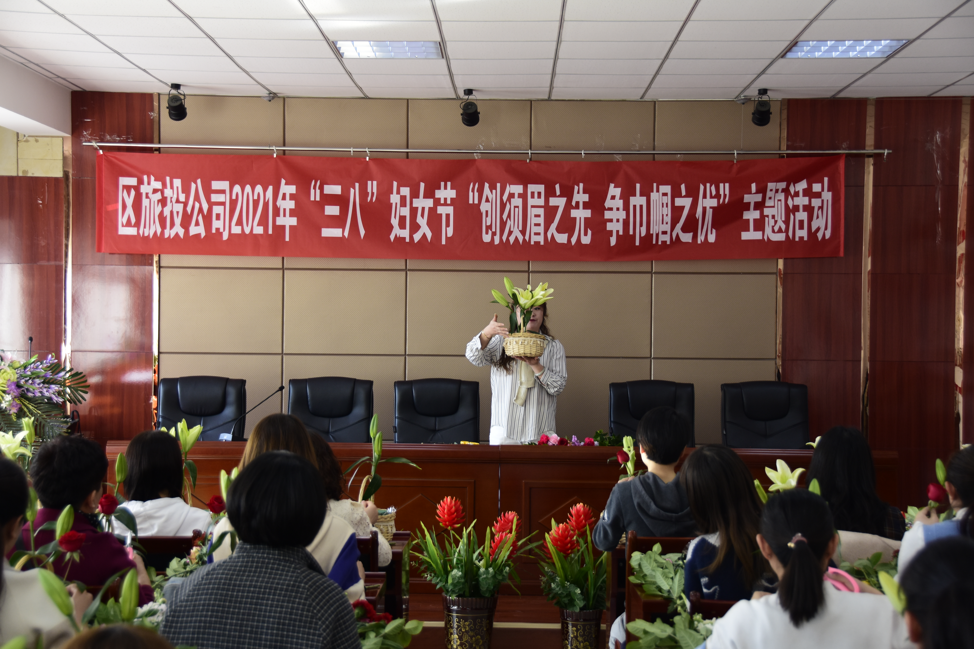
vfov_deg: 21.6
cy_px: 324
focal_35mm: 63
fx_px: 1704
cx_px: 487
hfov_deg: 31.9
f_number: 4.5
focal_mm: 42
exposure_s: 1/80
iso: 400
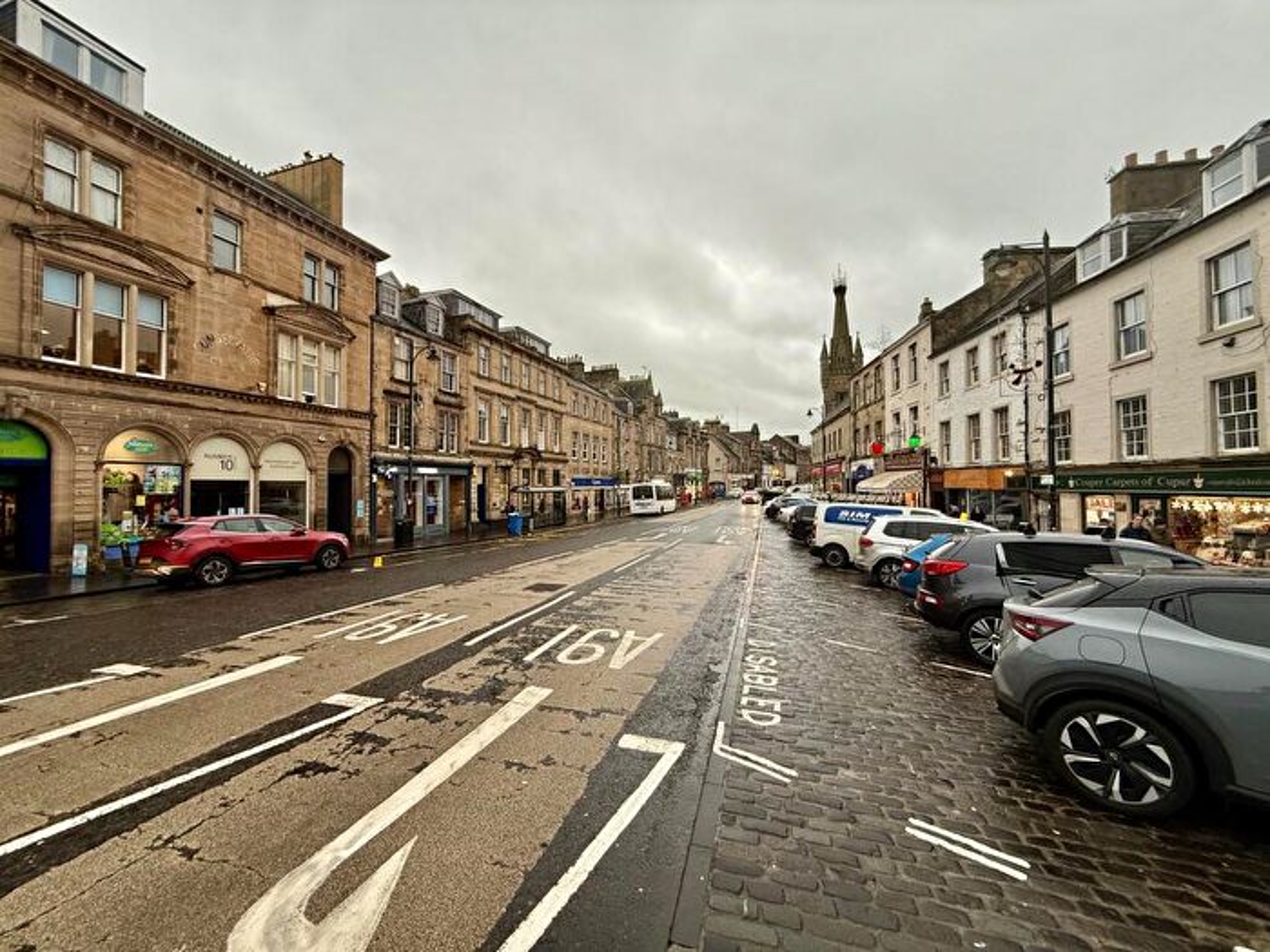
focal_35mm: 14
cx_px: 635
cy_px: 476
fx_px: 514
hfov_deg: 102.1
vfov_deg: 85.7
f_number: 2.2
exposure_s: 1/99
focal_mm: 2.22
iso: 64
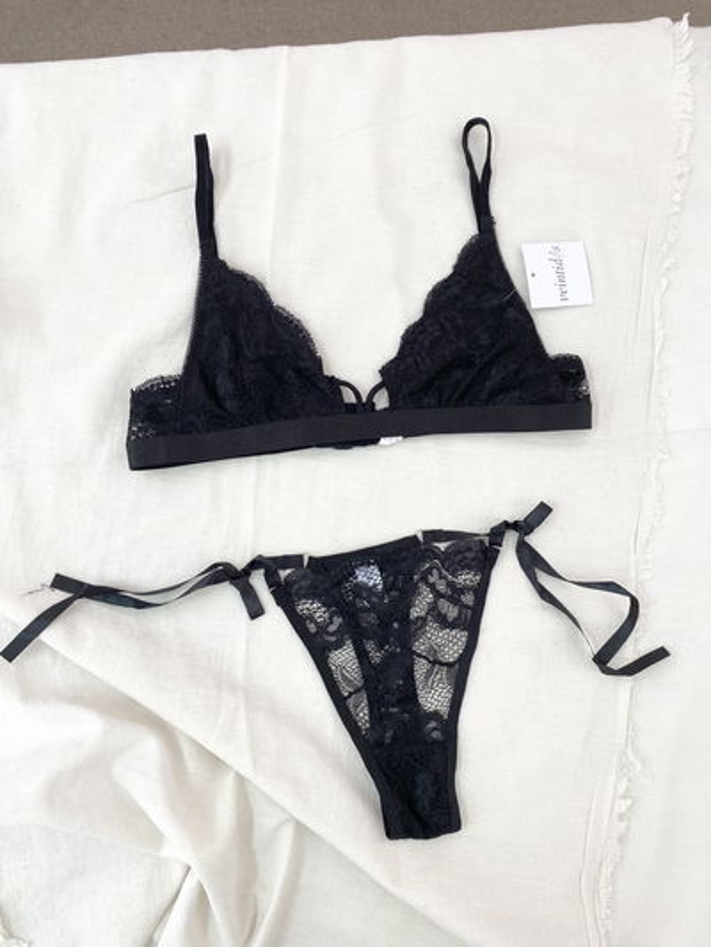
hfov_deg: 53.1
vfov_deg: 67.3
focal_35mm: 26
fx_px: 712
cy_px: 474
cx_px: 356
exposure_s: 1/100
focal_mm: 4.25
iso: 64
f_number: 1.8
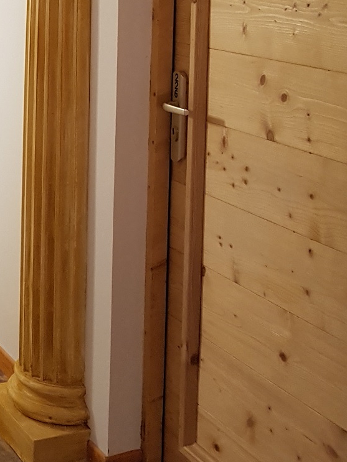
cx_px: -37
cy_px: 33
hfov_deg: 20.0
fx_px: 936
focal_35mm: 70
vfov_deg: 26.7
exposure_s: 1/25
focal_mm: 4.2
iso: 160
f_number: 1.7
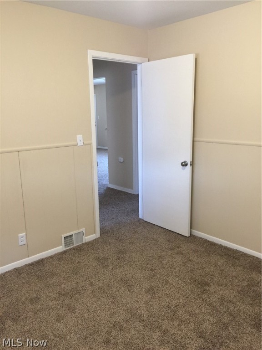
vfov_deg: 61.7
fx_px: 293
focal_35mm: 29
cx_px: 131
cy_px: 175
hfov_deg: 48.2
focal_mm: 4.15
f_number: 2.2
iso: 80
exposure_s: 1/15
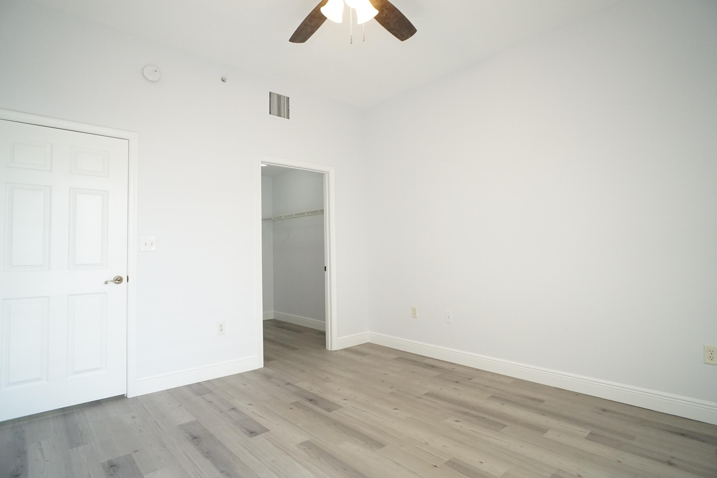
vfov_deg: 53.1
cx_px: 358
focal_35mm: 24
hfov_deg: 73.7
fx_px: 478
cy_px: 239
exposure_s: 1/200
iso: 2500
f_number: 5.6
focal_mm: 16
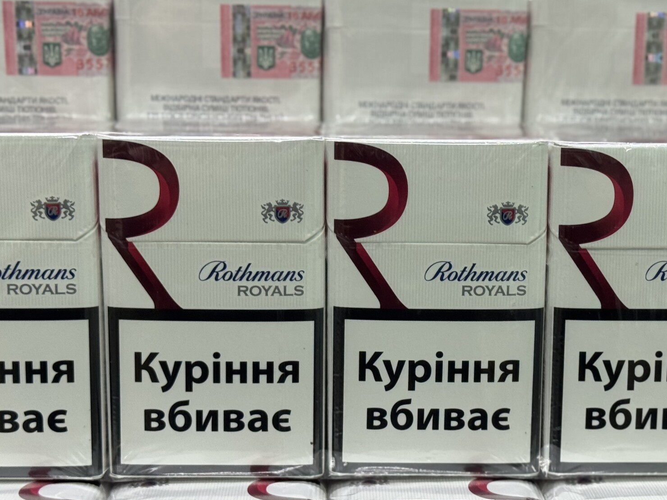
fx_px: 1599
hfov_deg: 23.5
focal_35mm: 83
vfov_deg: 17.8
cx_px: 425
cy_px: 294
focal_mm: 6.76
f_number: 1.78
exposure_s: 1/60
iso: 200
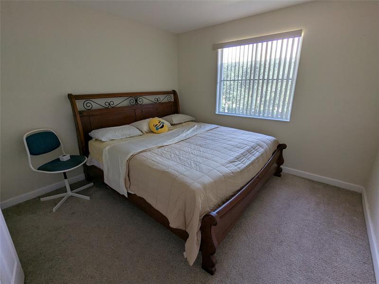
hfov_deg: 94.5
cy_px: 142
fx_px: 175
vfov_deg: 78.1
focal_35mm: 16
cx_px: 190
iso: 49
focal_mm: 2.35
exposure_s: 1/40
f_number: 2.2
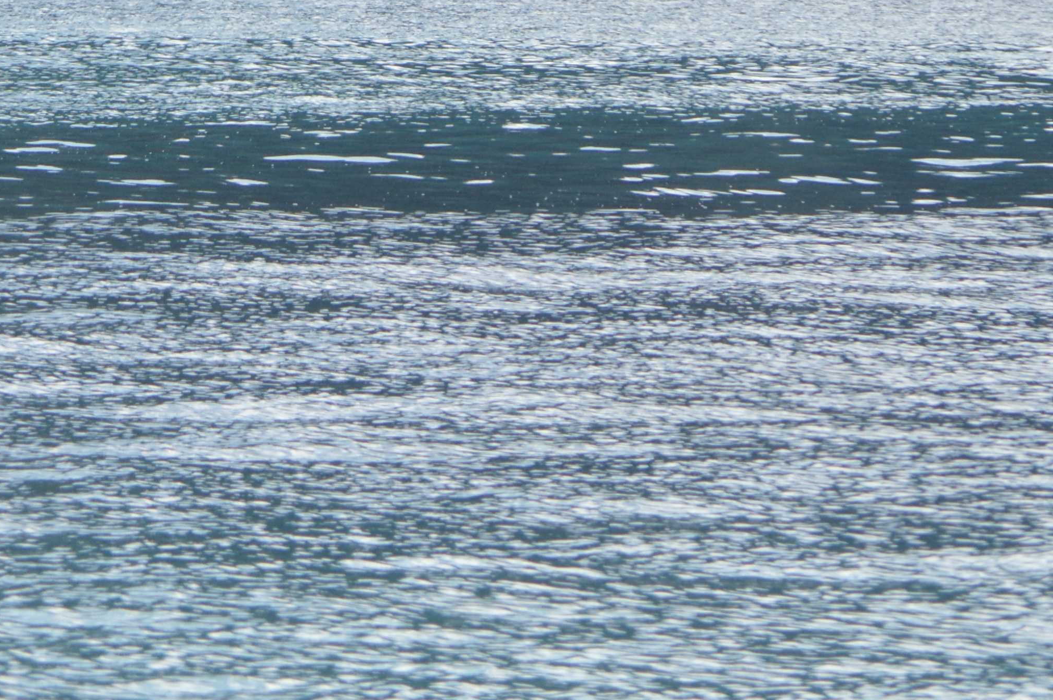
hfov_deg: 3.4
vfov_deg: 2.3
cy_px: -236
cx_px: 147
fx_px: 17537
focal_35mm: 600
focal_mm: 135
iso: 800
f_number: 8
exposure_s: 1/1000
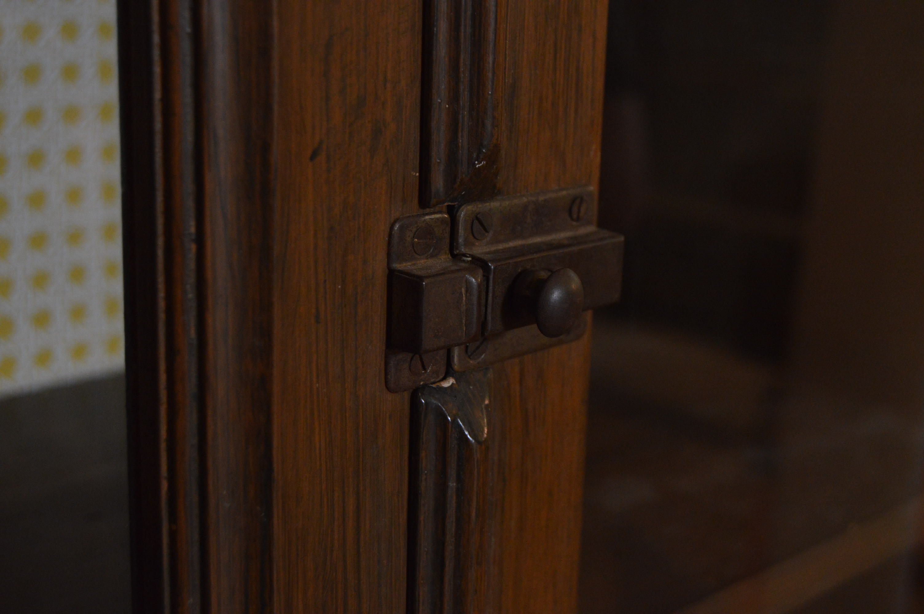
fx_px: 1462
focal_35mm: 57
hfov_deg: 35.1
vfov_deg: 23.7
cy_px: 307
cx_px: 462
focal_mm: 38
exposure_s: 1/50
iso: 1600
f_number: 6.3
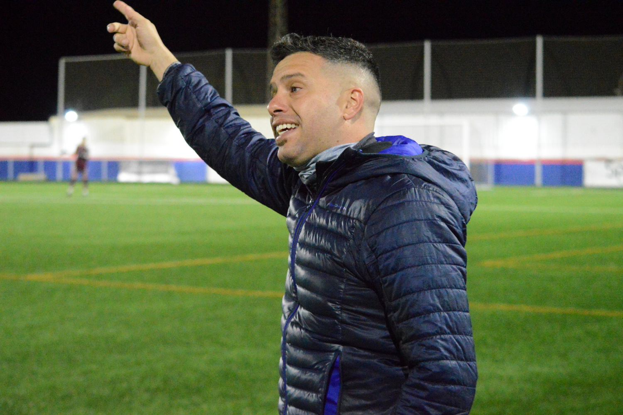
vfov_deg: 15.7
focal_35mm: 87
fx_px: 1505
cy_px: 208
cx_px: 312
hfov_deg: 23.4
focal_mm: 58
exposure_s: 1/250
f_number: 6.3
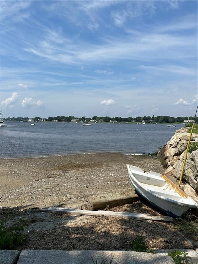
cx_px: 99
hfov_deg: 56.8
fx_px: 183
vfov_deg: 71.6
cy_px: 132
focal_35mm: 24
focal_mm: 6.86
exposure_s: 1/7042
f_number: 1.78
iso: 80
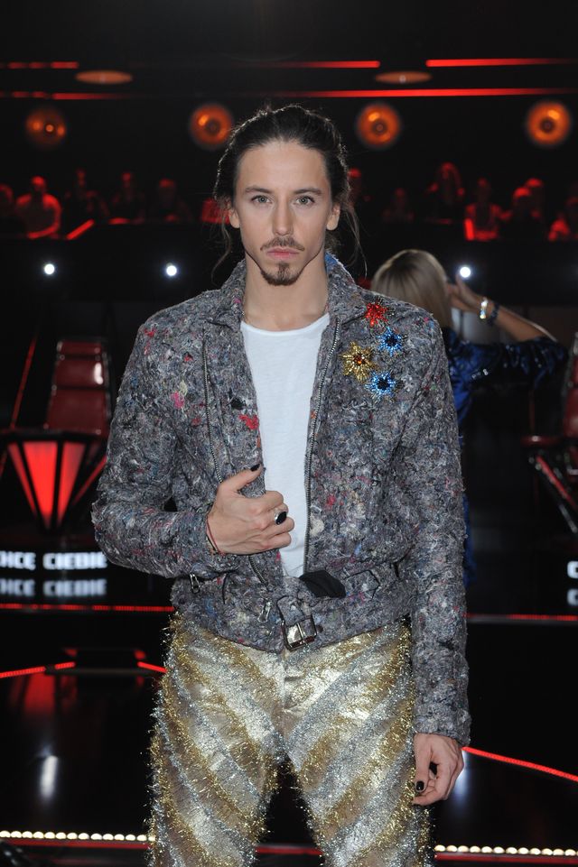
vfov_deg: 30.5
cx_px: 289
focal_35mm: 66
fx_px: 1591
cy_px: 434
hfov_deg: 20.6
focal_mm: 66
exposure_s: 1/160
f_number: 6.3
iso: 1600
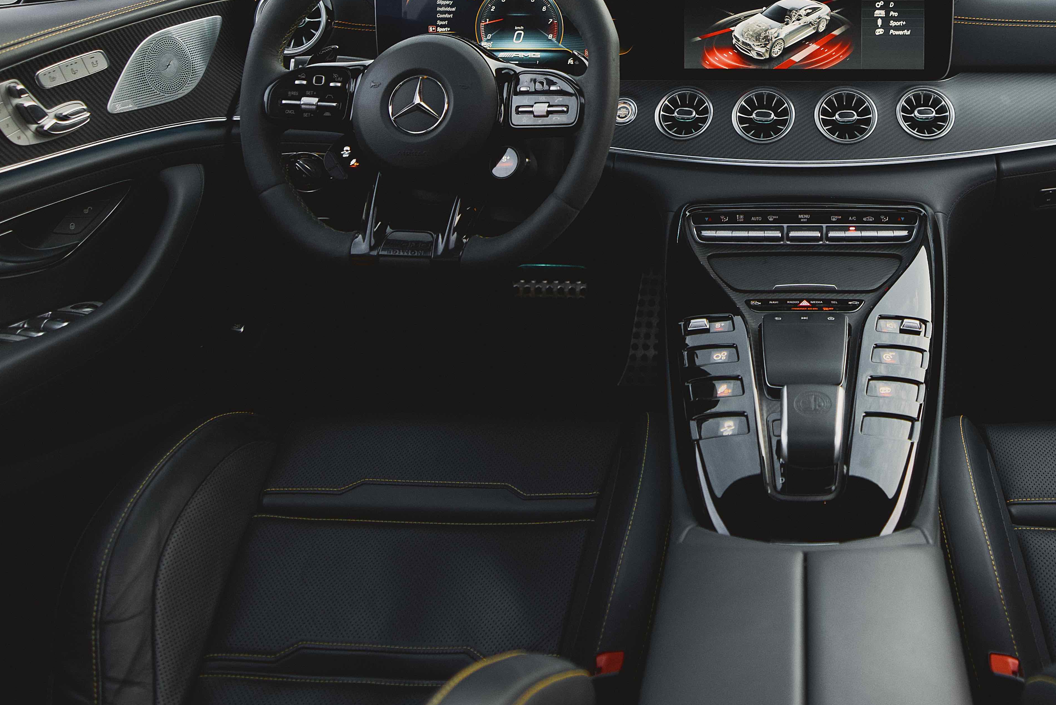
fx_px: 968
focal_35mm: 33
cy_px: 26
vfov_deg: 36.6
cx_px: 798
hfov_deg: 54.4
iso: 250
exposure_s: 1/100
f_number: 2.8
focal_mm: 16
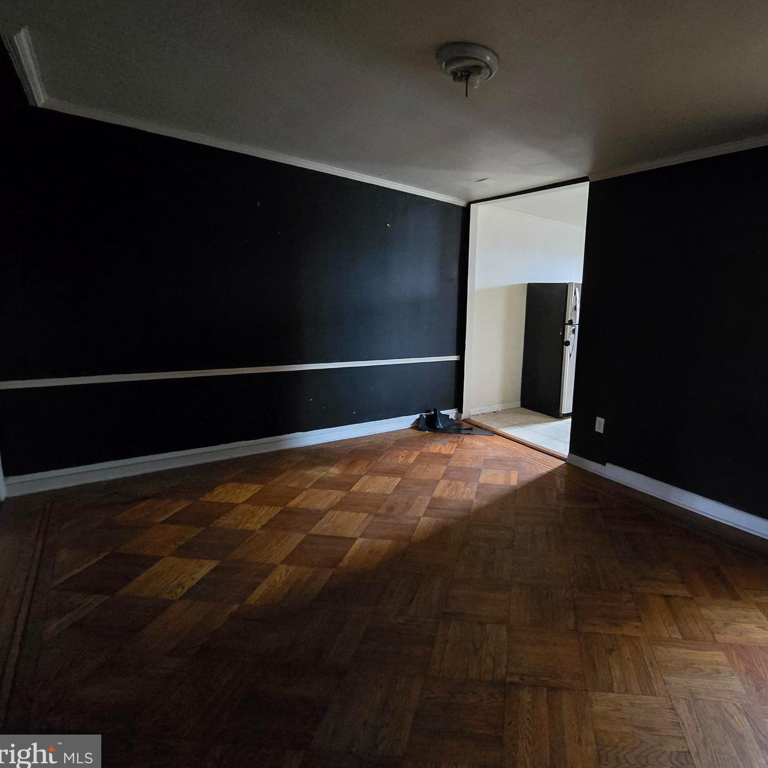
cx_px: 505
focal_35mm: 16
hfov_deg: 84.7
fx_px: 402
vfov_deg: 87.4
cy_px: 376
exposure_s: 1/24
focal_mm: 2.2
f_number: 2.2
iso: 1600
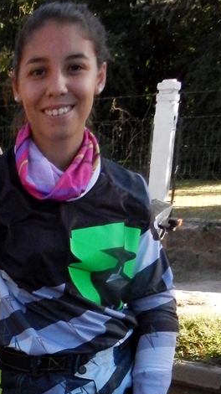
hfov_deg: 17.1
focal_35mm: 64
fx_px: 667
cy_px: 380
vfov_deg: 30.8
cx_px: -104
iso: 800
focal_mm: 4
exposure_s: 1/1000
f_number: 3
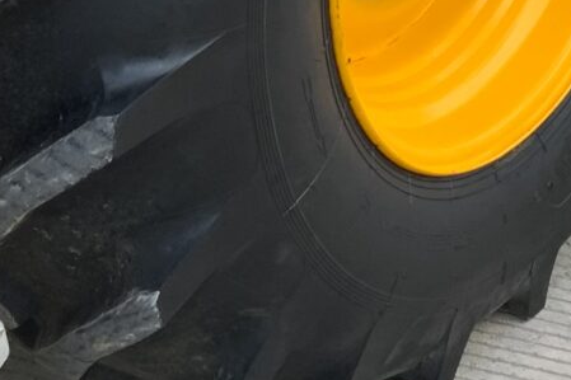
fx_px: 2045
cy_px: -155
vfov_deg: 10.3
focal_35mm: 129
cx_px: 336
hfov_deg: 15.9
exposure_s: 1/208
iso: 16
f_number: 1.8
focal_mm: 3
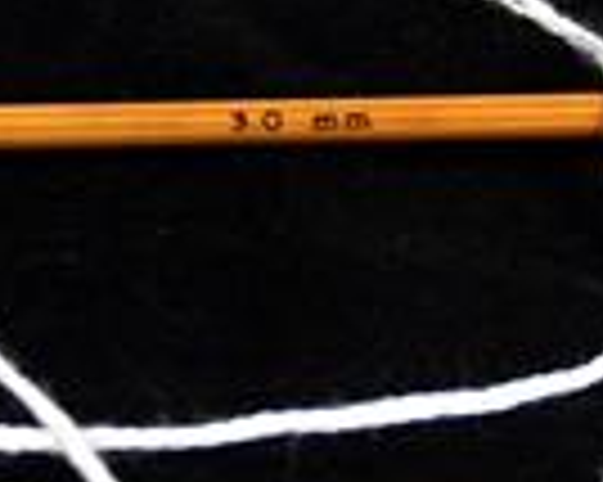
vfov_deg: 6.3
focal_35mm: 245
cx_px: 230
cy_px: 151
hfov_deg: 7.9
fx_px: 4369
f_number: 2.9
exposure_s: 1/7.29
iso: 100
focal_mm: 17.25
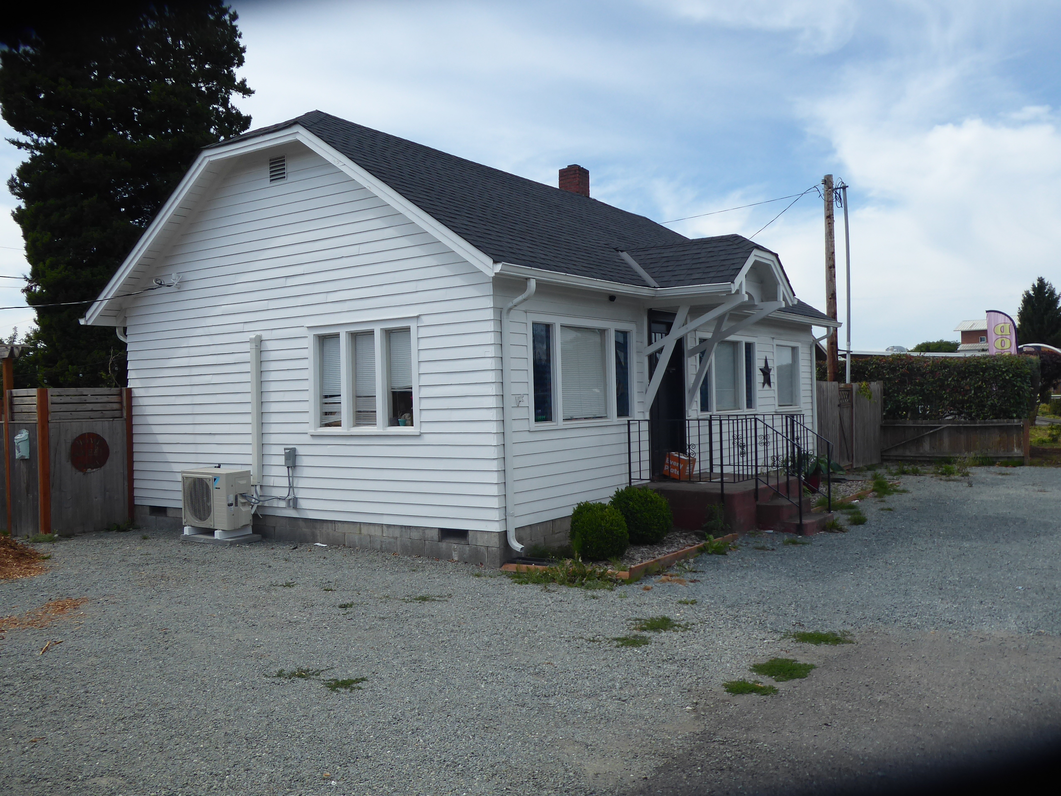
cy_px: 398
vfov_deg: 48.2
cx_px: 530
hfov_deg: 61.7
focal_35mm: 29
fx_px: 889
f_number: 3.5
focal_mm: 5
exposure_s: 1/800
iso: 80
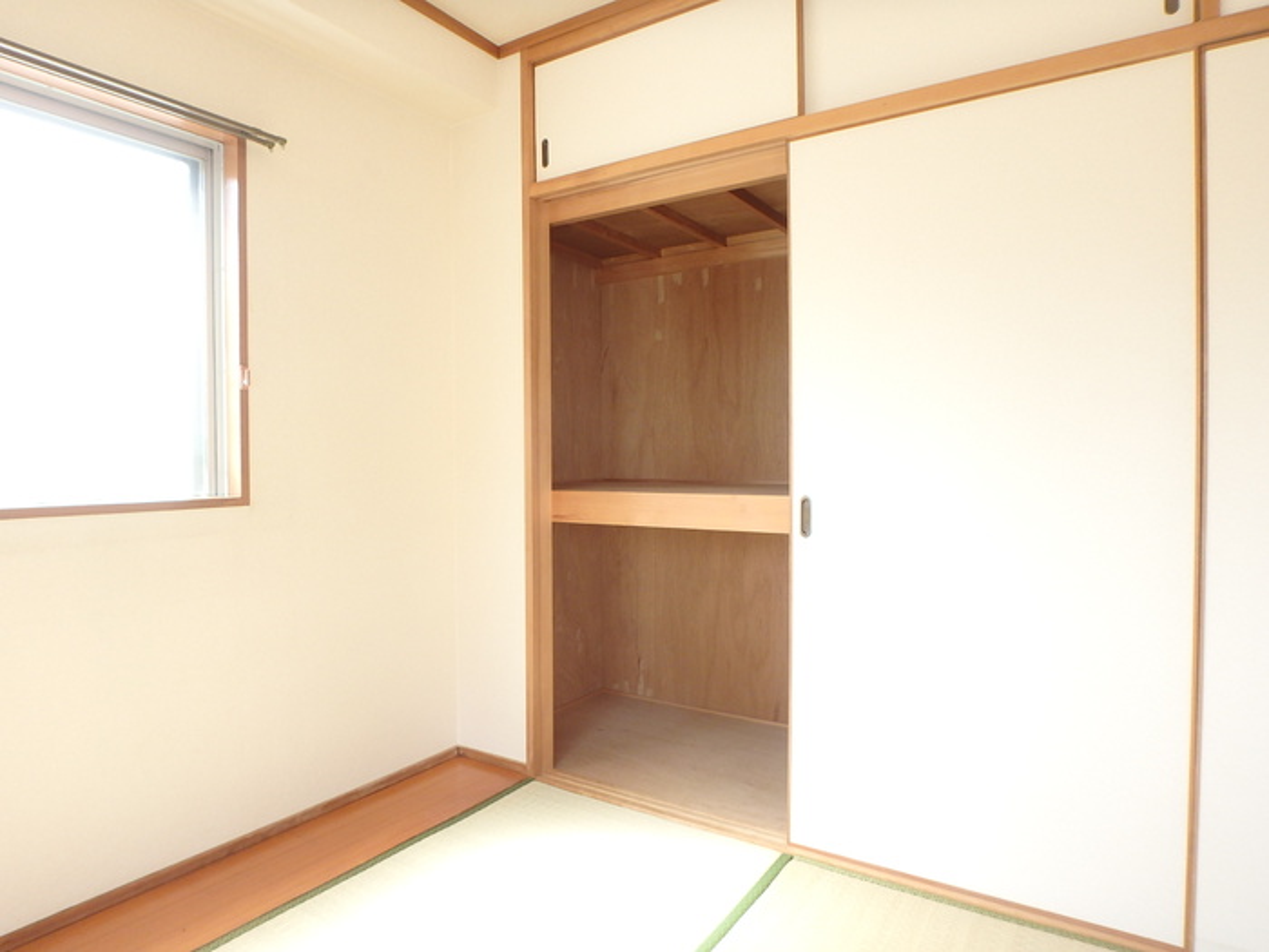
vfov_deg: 63.4
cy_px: 476
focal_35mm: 21
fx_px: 770
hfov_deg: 79.0
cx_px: 634
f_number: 3.5
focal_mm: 3.7
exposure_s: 1/60
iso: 160
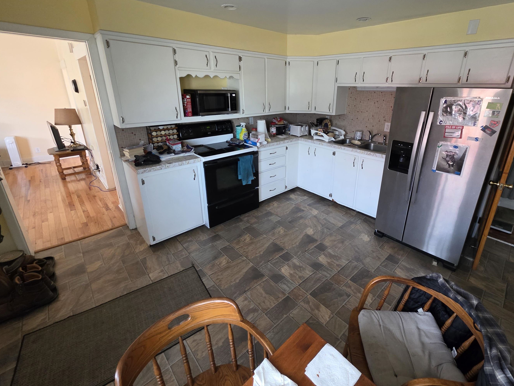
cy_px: 165
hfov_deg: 97.7
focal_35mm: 15
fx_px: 223
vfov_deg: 81.3
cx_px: 288
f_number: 1.9
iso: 400
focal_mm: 2.2
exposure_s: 1/60
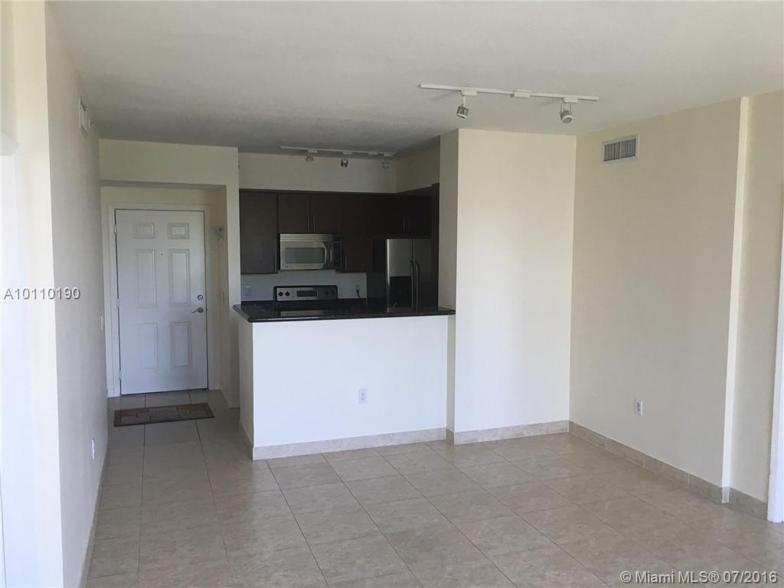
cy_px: 294
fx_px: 657
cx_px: 392
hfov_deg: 61.7
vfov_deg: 48.2
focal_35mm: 29
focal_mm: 4.15
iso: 32
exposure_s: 1/30
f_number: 2.2
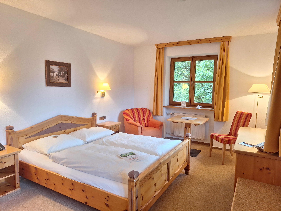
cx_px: 140
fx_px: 187
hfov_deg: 73.9
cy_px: 106
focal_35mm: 23
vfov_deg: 58.9
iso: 200
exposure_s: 1/33
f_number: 1.8
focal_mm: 5.54
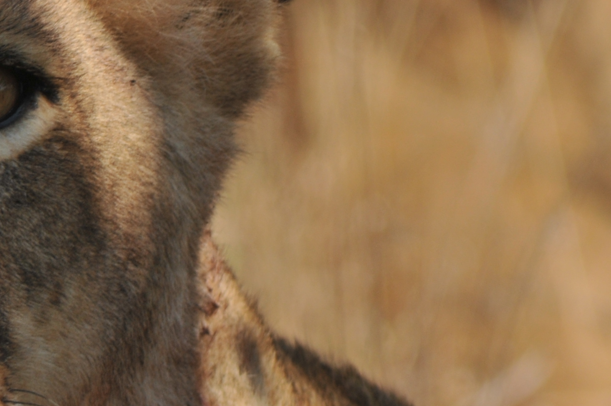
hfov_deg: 1.6
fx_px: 22339
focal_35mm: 1318
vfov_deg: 1.0
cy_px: 192
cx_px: -73
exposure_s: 1/320
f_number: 9
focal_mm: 300
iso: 200
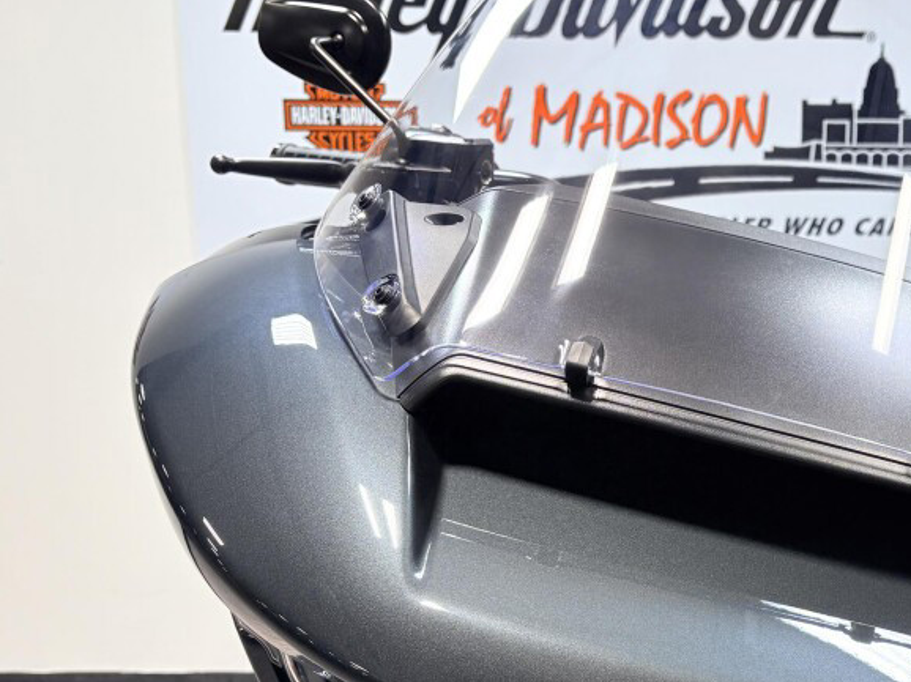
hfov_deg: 38.6
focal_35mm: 48
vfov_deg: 29.7
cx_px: 688
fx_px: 1263
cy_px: 513
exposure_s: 1/187
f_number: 1.6
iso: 80
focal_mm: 5.96
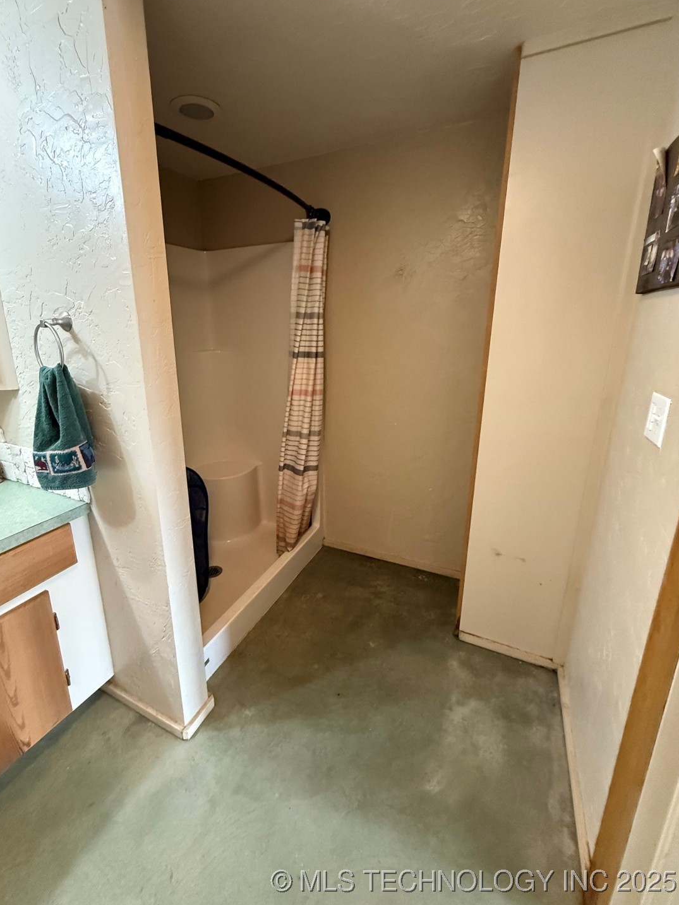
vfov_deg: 98.1
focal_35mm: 15
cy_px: 425
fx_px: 392
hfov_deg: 81.6
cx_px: 319
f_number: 2.2
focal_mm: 2.22
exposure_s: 1/60
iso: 800
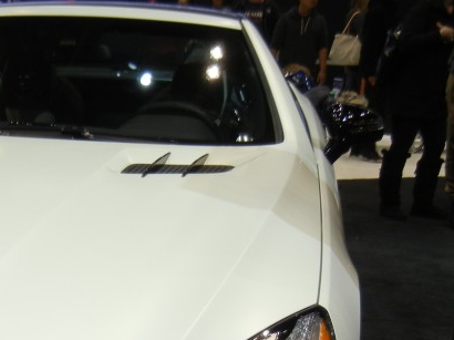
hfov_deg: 24.9
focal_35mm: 75
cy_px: 312
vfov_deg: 19.2
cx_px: 12
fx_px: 983
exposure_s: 1/93.2
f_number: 3.5
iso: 160
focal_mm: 5.4
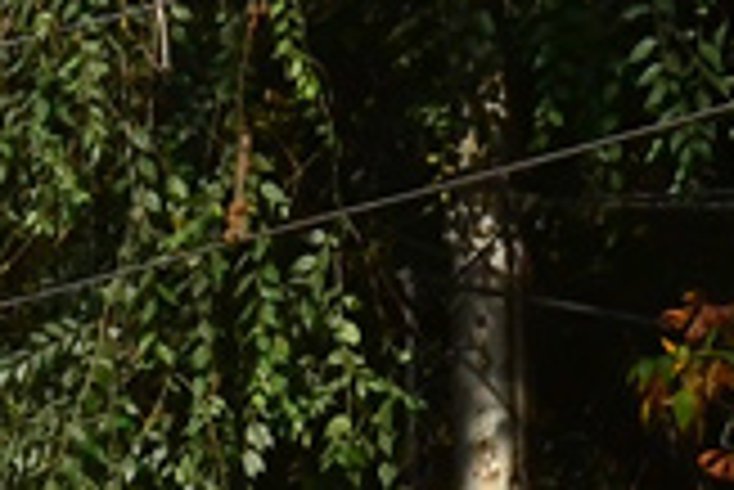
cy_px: 1263
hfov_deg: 3.6
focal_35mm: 573
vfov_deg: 2.4
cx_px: -324
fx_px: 11693
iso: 400
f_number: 8
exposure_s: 1/1000
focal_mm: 52
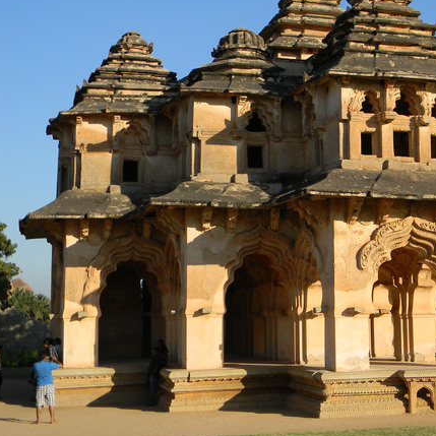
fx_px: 883
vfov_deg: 27.7
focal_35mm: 62
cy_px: 214
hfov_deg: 27.4
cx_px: 320
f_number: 3.9
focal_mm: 8.6
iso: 80
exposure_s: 1/692
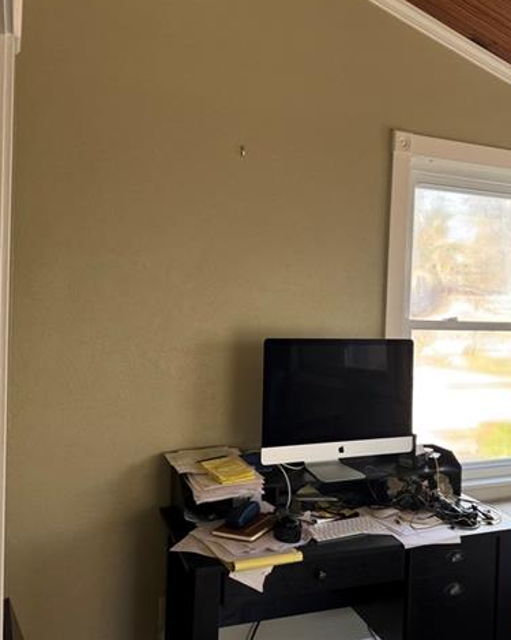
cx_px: 304
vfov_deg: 55.7
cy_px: 314
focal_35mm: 32
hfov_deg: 45.6
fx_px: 605
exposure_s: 1/121
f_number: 1.78
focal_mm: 6.76
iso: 160
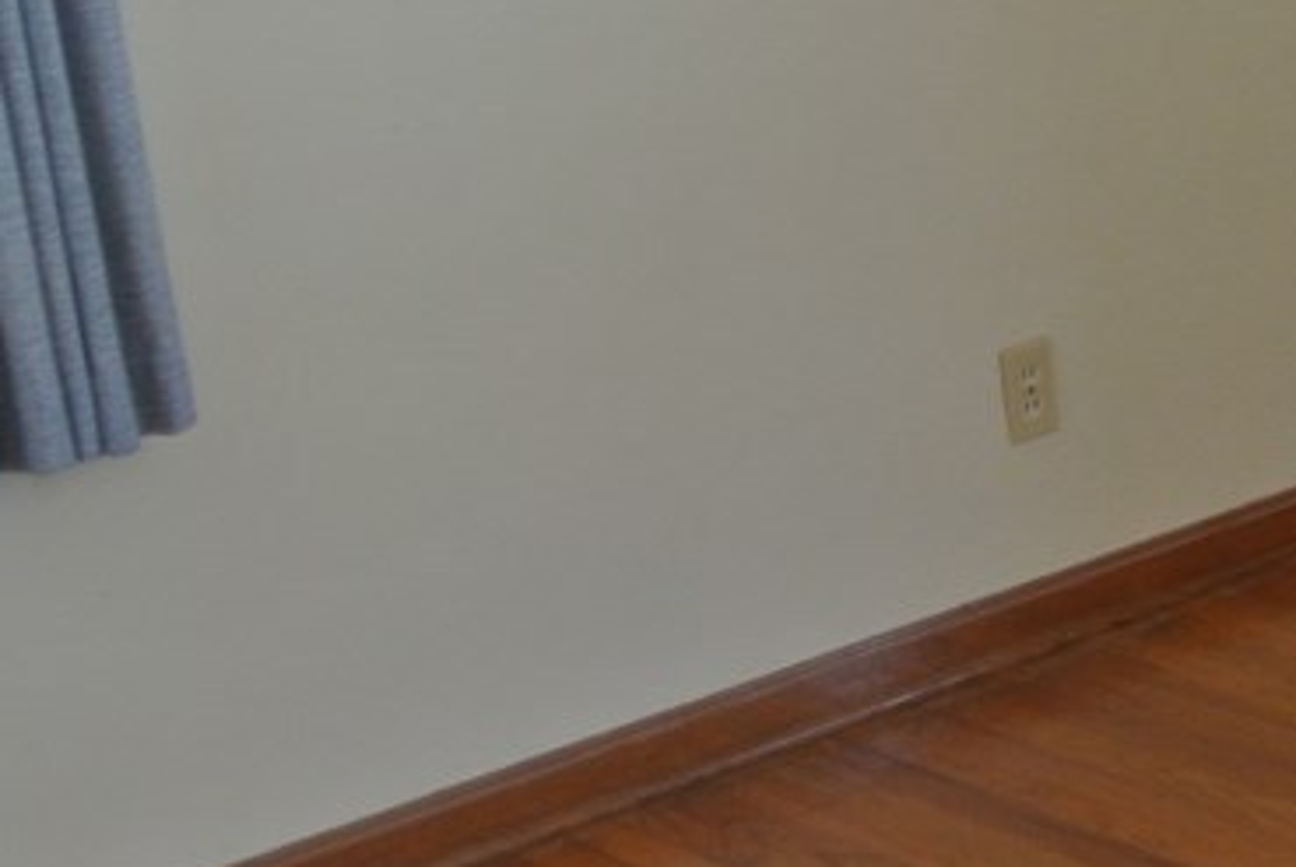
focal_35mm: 91
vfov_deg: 15.0
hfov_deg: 21.1
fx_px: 3280
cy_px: 242
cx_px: 1480
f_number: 3.8
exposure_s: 1/50
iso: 400
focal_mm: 11.8
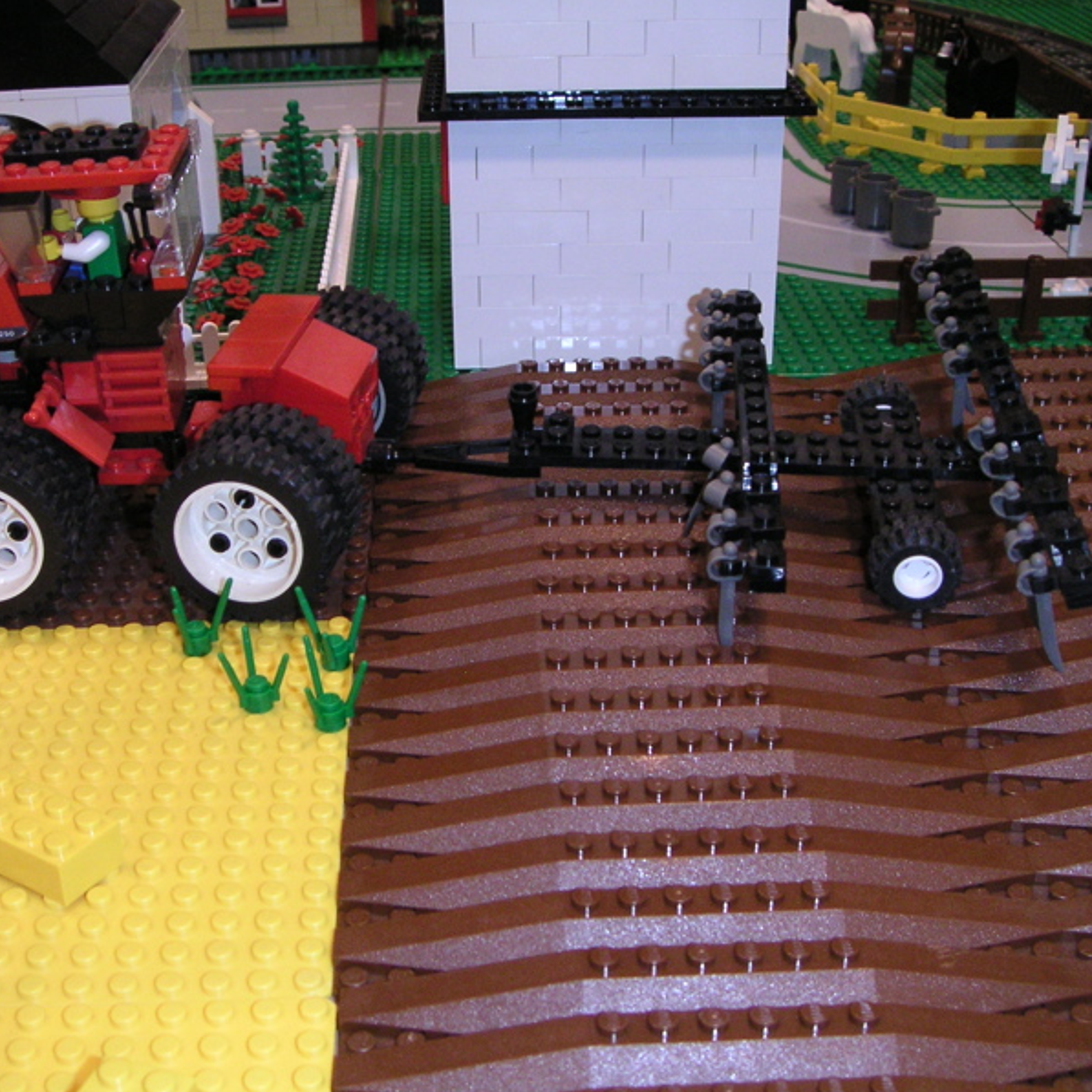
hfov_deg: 37.3
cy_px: 547
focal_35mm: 45
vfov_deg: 37.6
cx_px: 415
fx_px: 1606
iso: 160
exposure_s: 1/45
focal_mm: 6
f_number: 2.8
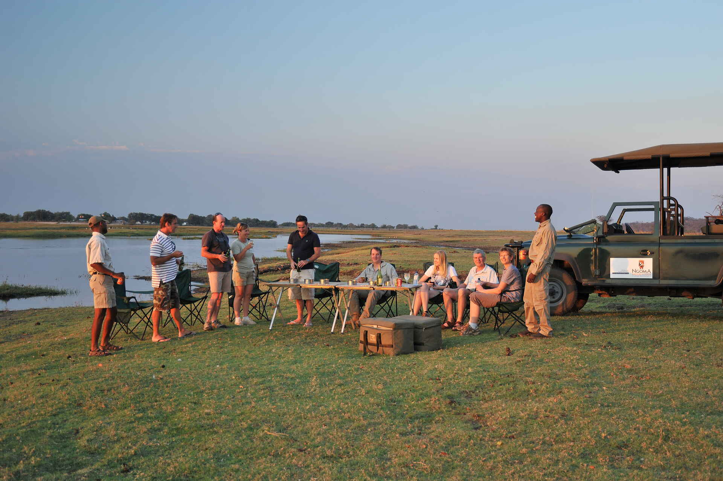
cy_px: 240
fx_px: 1004
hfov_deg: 39.6
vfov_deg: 27.0
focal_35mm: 50
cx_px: 362
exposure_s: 1/50
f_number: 5
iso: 250
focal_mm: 50
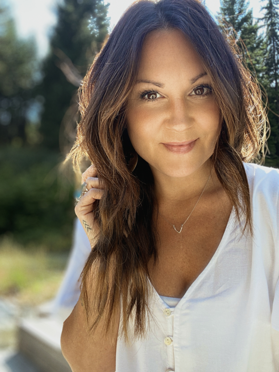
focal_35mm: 30
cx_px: 140
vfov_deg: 60.0
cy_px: 186
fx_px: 322
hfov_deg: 46.8
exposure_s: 1/122
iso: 25
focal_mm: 2.71
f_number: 2.2
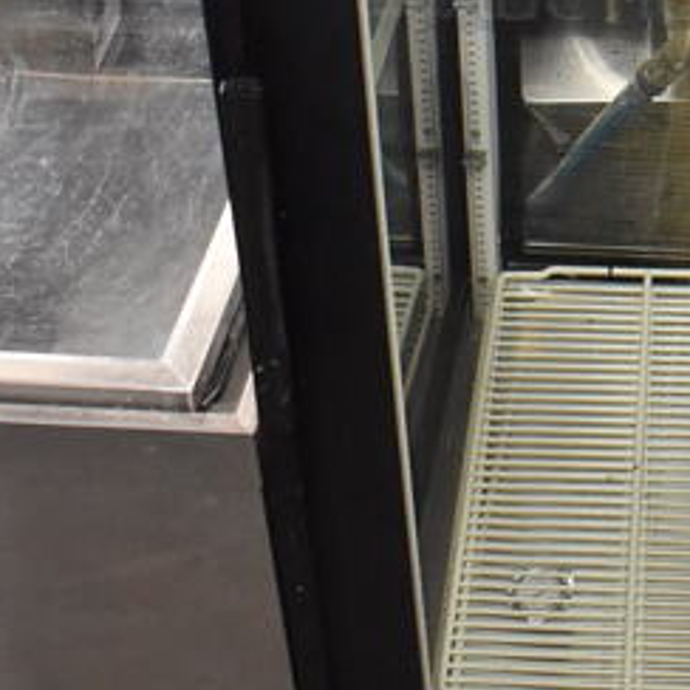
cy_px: -117
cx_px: 741
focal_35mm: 86
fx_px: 1939
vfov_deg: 19.1
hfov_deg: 19.4
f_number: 3.5
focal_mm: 18
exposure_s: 1/125
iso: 3600
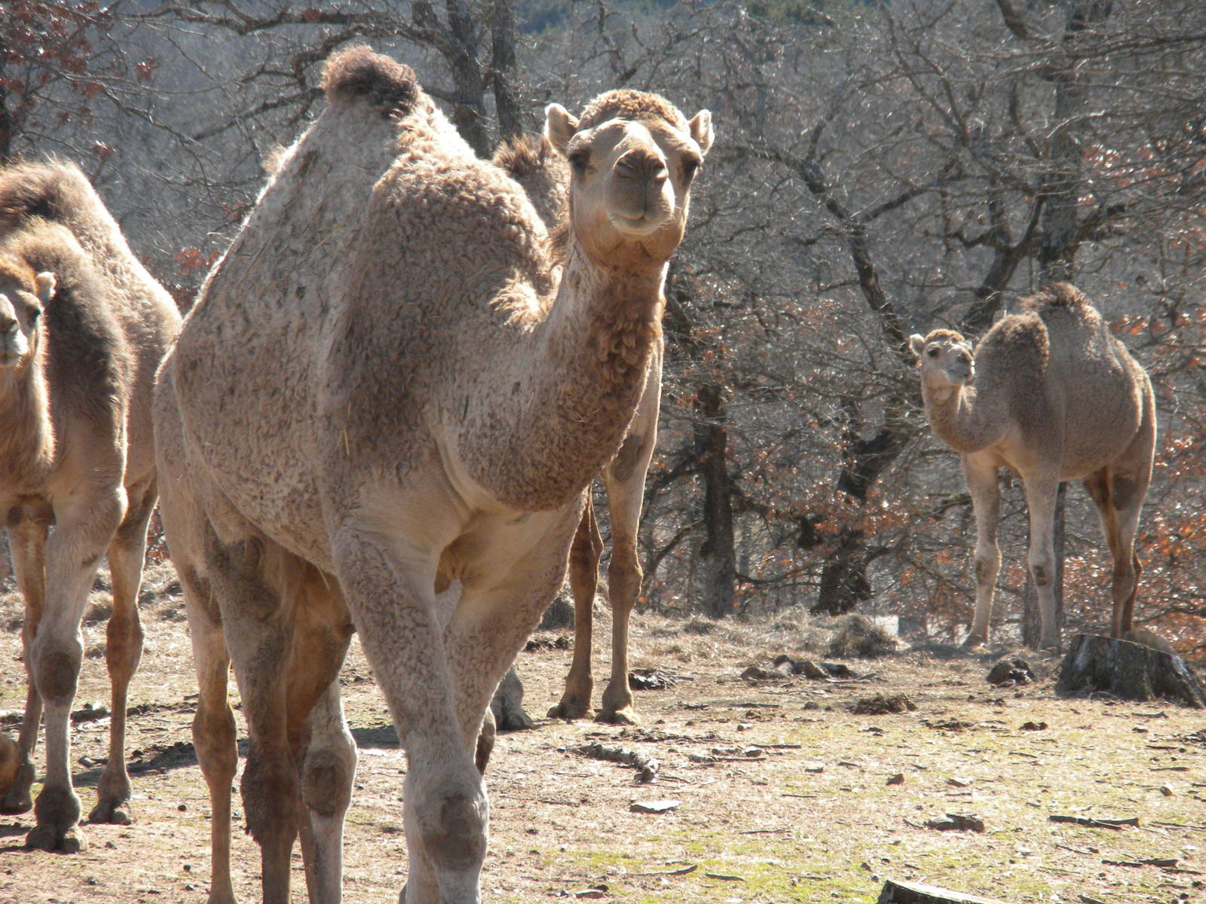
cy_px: 452
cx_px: 603
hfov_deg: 7.6
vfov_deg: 5.7
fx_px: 9058
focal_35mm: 260
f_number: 5.3
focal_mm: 46.2
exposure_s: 1/335
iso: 171
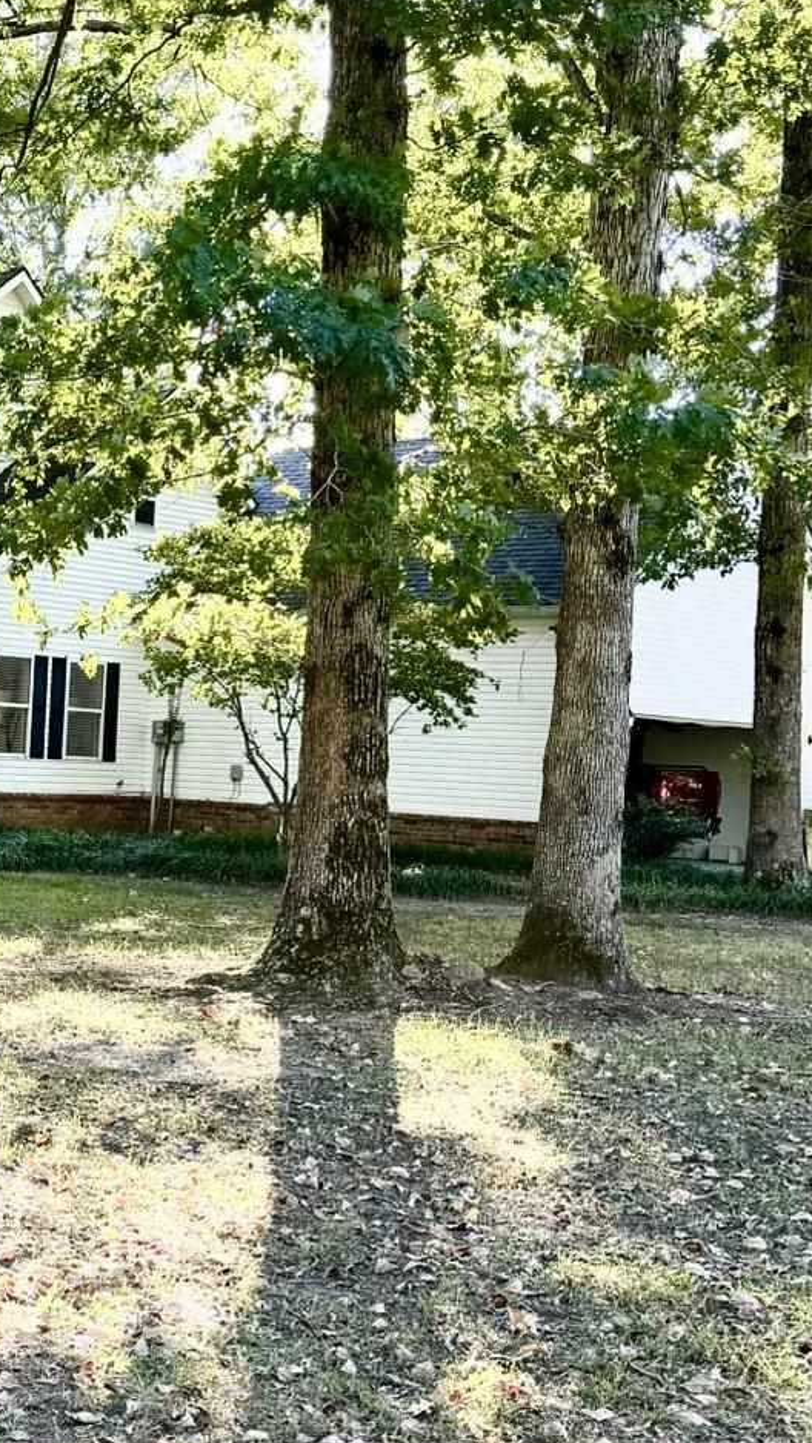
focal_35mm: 57
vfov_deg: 36.6
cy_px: 796
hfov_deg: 20.3
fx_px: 2182
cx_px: -22
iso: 80
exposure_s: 1/274
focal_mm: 6.76
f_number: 1.78
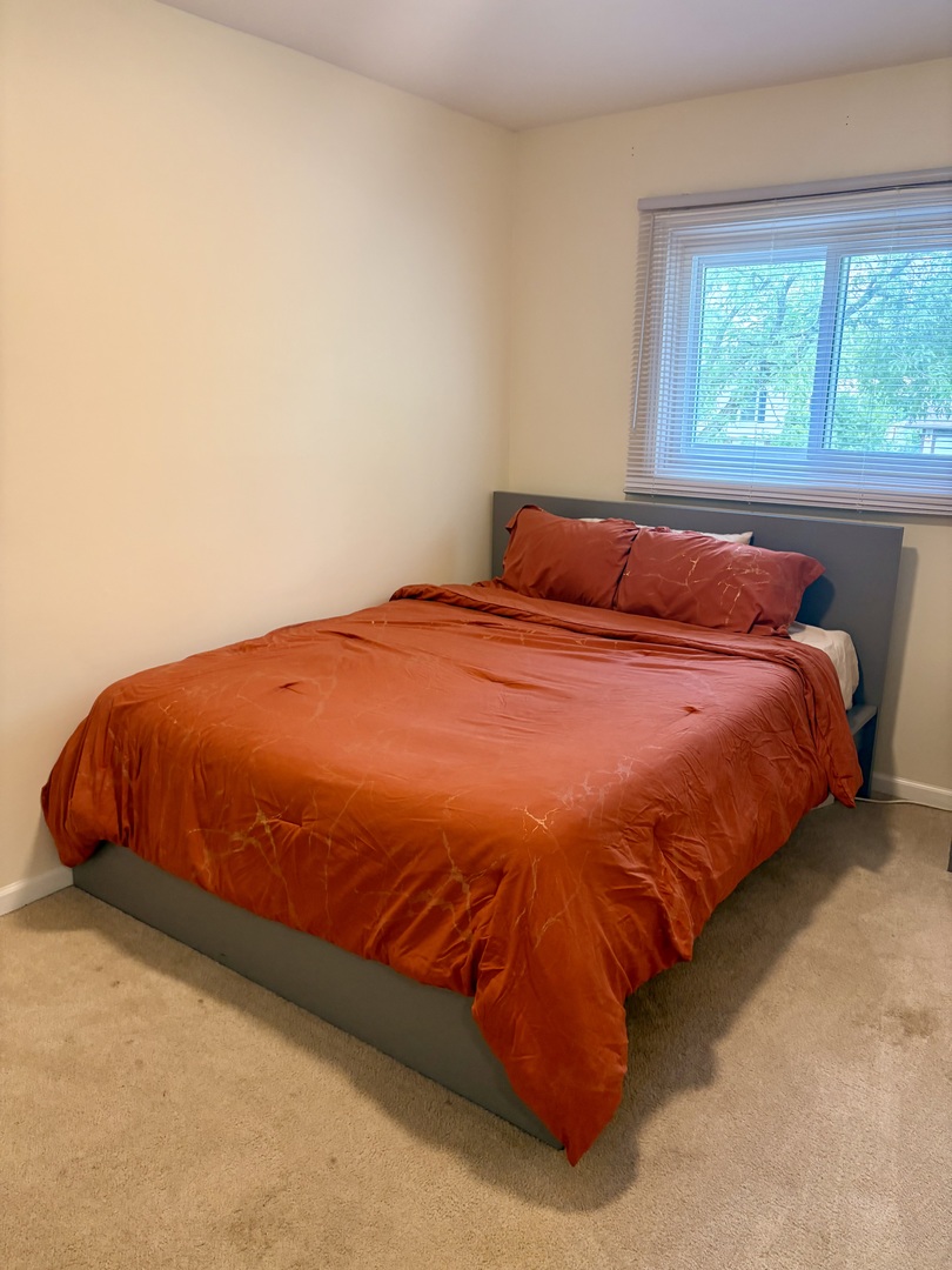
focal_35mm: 26
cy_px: 635
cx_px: 476
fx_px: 953
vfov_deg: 67.3
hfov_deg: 53.1
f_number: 1.6
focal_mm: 5.96
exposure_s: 1/60
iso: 125
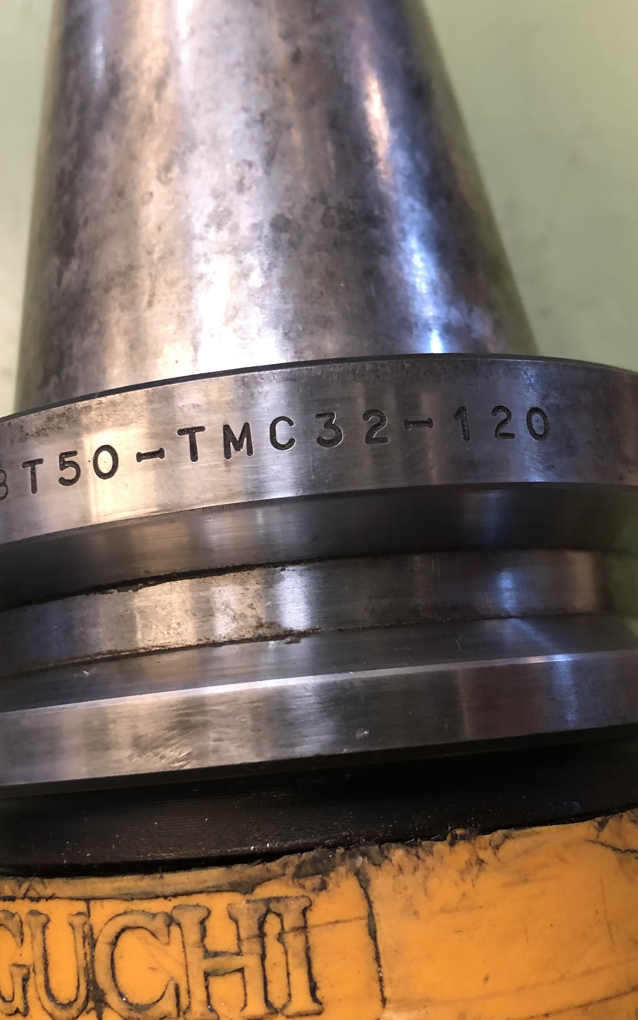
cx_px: 260
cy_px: 505
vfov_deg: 49.3
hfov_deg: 31.9
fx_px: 1113
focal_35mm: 40
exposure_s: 1/15
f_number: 1.8
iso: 64
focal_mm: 4
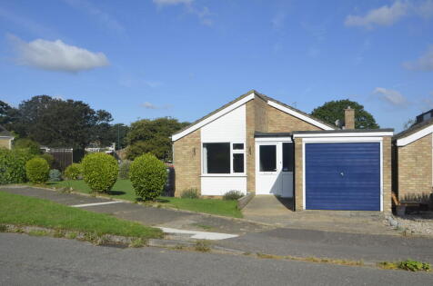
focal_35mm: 36
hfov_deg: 53.2
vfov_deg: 36.7
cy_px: 143
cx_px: 216
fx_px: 432
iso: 100
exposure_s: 1/320
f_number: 9
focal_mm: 24
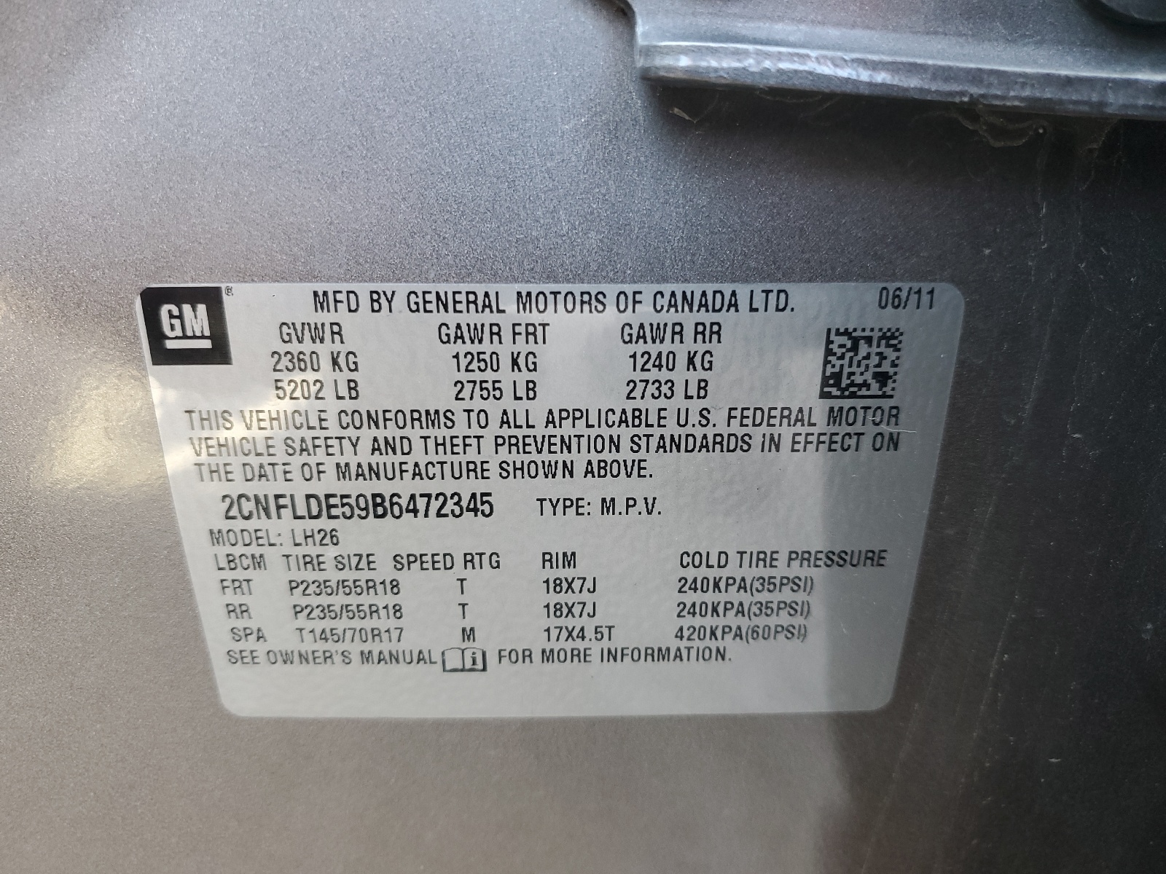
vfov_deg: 53.1
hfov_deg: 67.3
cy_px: 437
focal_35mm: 26
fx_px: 876
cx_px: 583
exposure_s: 1/60.2
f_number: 1.5
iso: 73
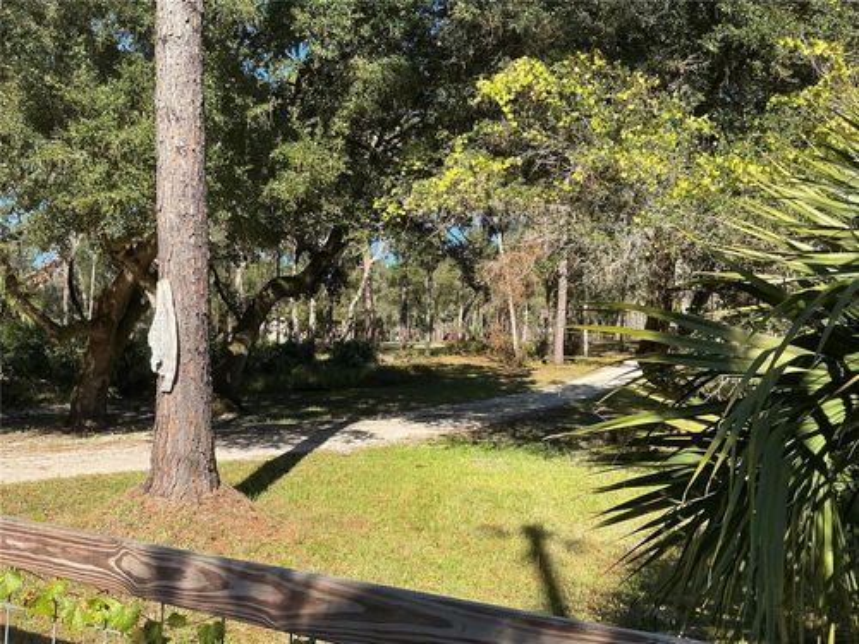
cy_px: 322
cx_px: 430
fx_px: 720
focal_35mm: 29
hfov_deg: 61.7
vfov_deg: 48.2
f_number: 1.8
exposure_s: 1/816
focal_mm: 3
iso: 25
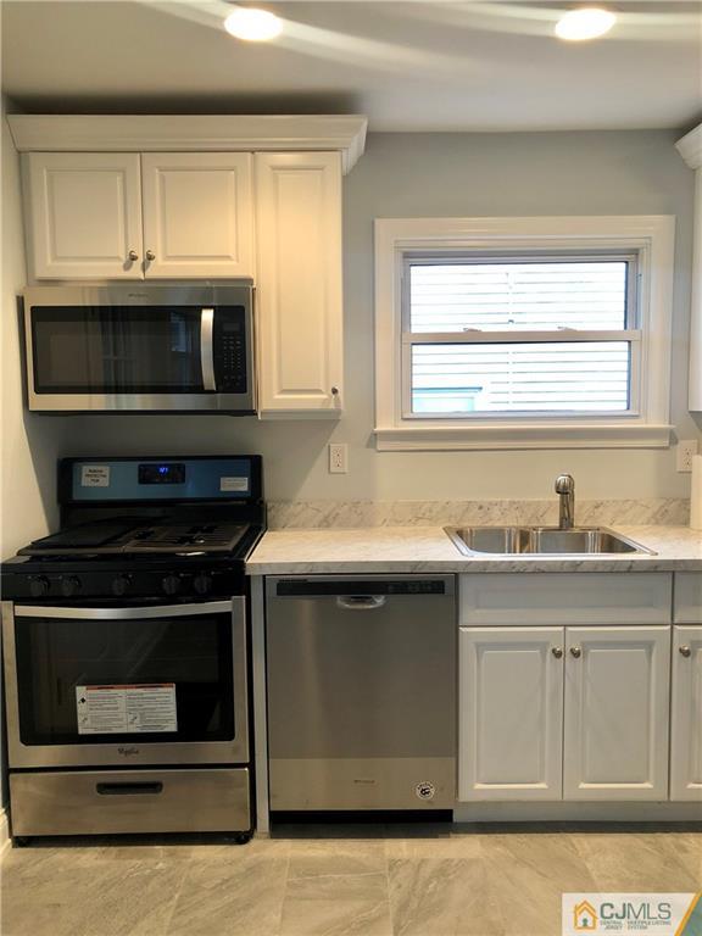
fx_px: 757
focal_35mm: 28
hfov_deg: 49.7
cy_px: 468
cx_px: 351
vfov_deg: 63.4
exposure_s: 1/20
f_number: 1.8
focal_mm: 4
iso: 40
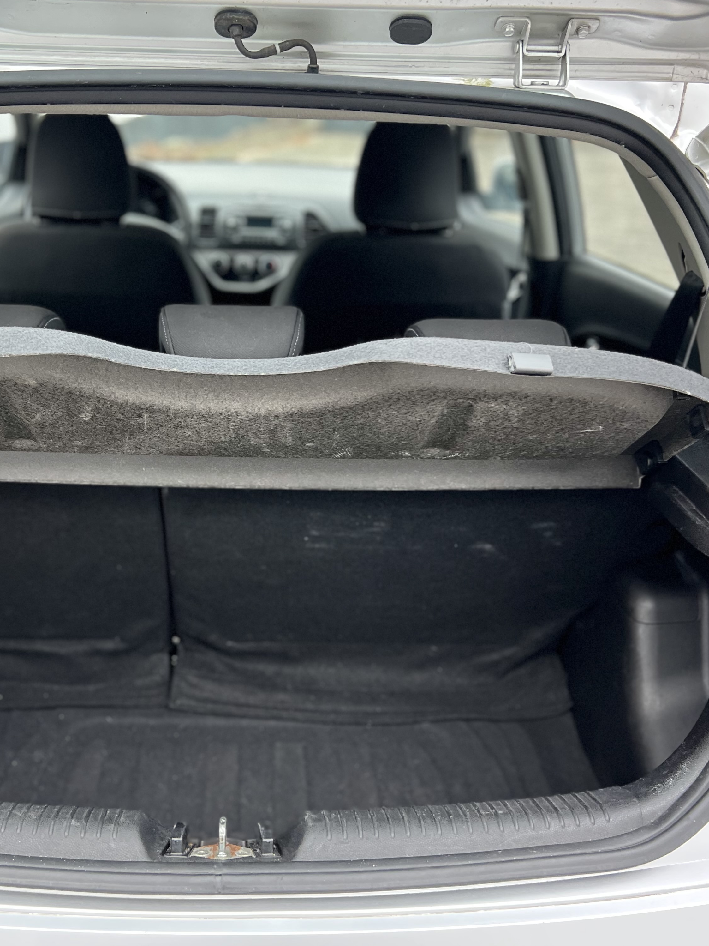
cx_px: 262
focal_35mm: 35
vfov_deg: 52.6
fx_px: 956
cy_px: 470
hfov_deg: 40.4
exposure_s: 1/60
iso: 320
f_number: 1.5
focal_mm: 5.7
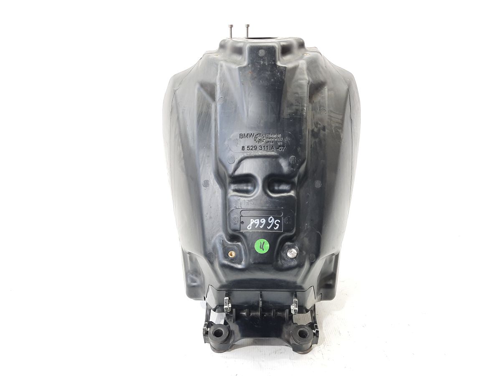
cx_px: 250
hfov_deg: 69.4
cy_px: 188
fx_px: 362
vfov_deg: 54.9
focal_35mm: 25
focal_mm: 4.6
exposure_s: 1/50
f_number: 2
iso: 160
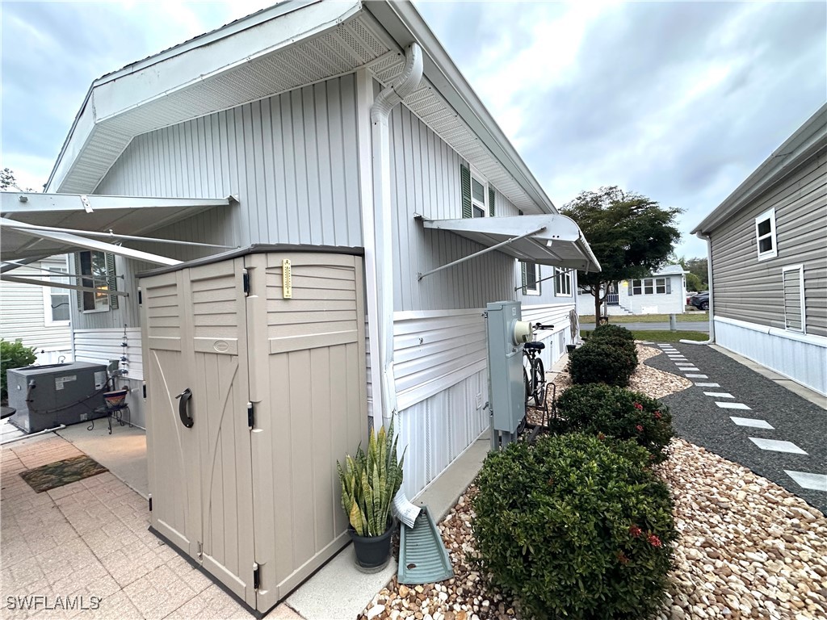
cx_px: 414
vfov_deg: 85.7
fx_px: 334
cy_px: 310
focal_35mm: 14
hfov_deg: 102.1
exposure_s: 1/60
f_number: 2.2
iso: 250
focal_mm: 2.22
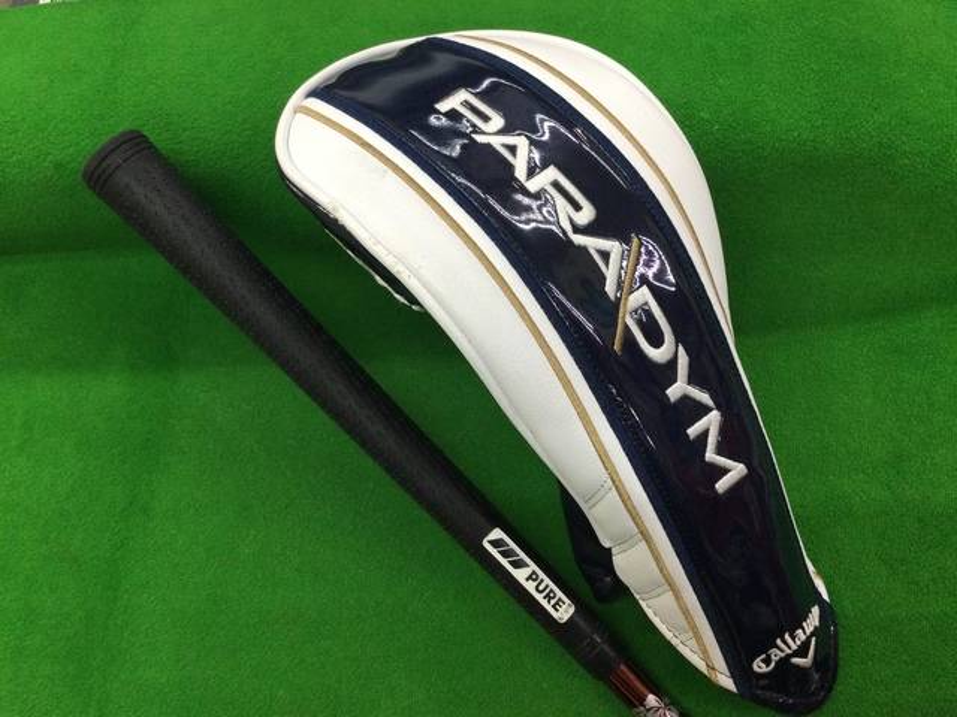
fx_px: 857
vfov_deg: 45.4
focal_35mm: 31
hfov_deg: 58.4
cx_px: 478
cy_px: 358
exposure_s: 1/30
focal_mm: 3.3
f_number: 2.4
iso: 40
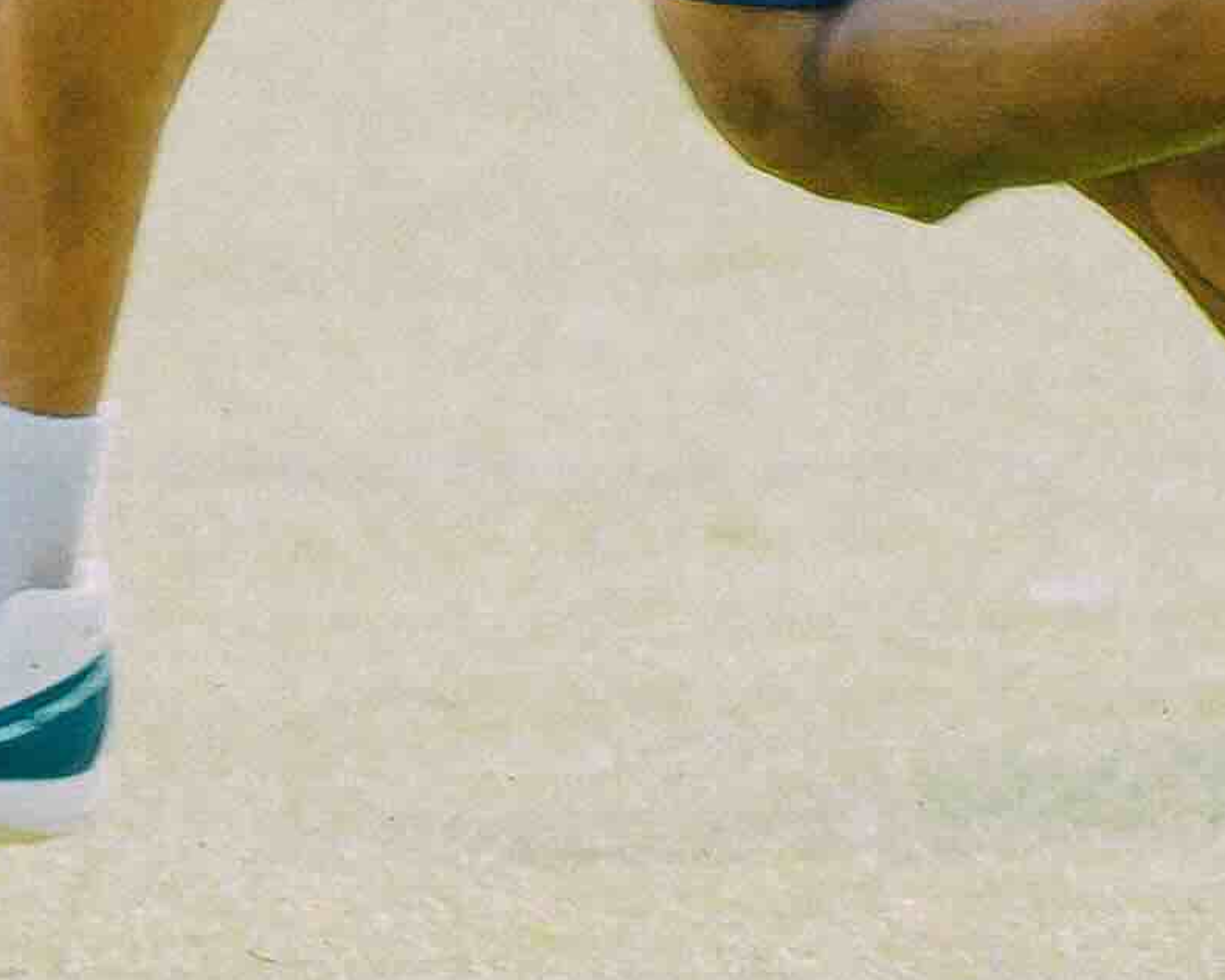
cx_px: 915
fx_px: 98687
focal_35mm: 2722
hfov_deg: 0.7
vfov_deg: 0.6
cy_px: -1385
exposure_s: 1/500
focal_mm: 382
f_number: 6.3
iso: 200
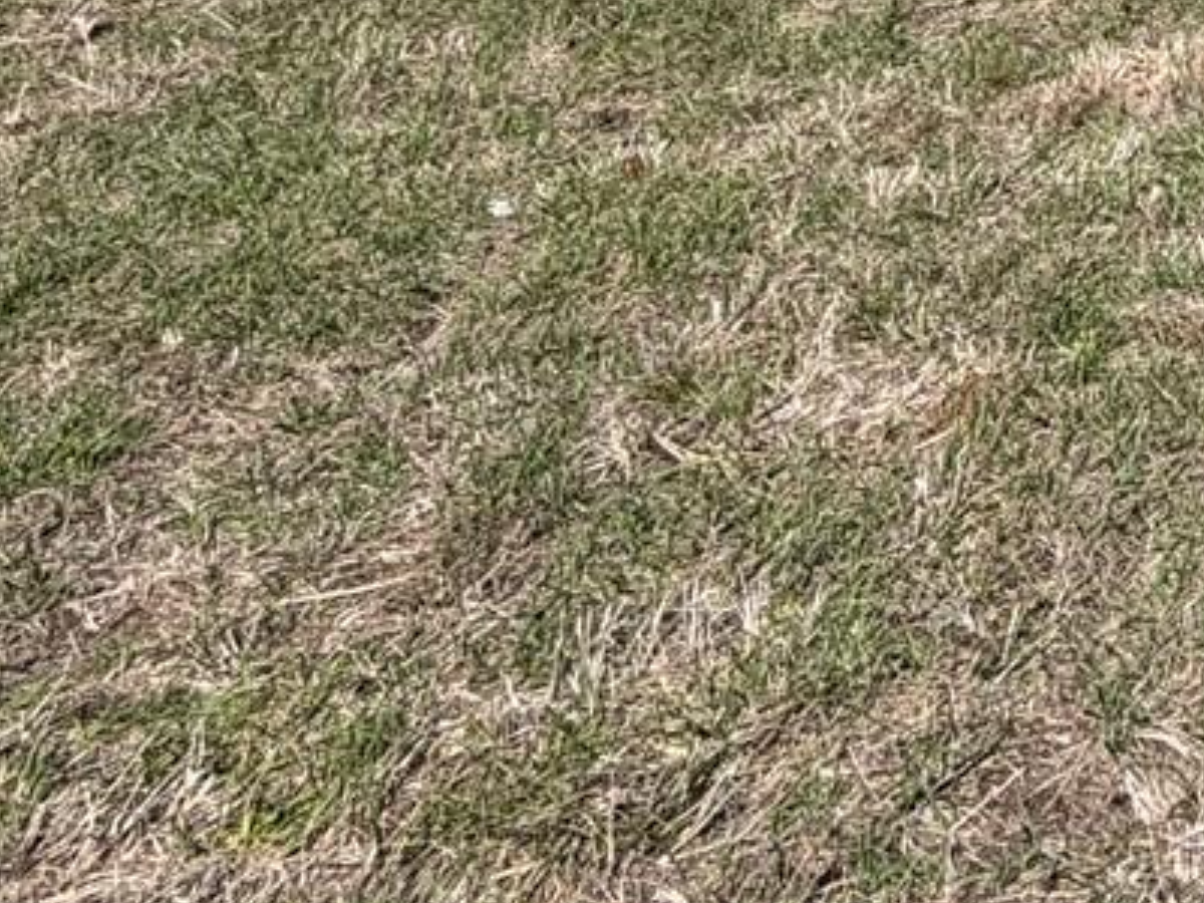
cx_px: 1923
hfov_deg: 24.4
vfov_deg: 20.4
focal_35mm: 56
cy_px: -617
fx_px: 1948
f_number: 2.2
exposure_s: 1/928
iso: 20
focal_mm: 2.22
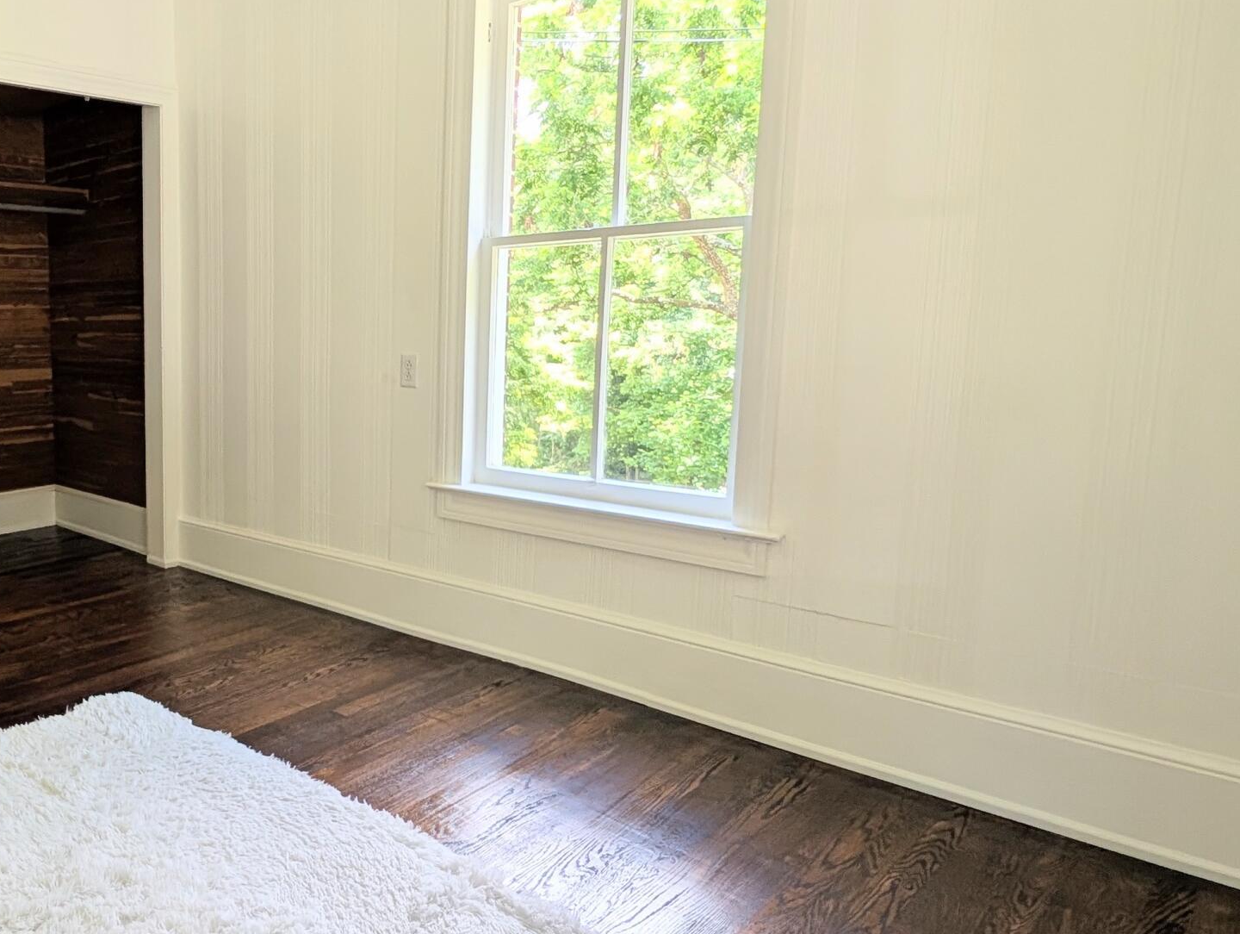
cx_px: 177
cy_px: 459
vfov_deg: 55.0
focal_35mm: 25
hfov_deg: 61.0
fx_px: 897
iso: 79
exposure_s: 1/188
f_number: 1.95
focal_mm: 2.23
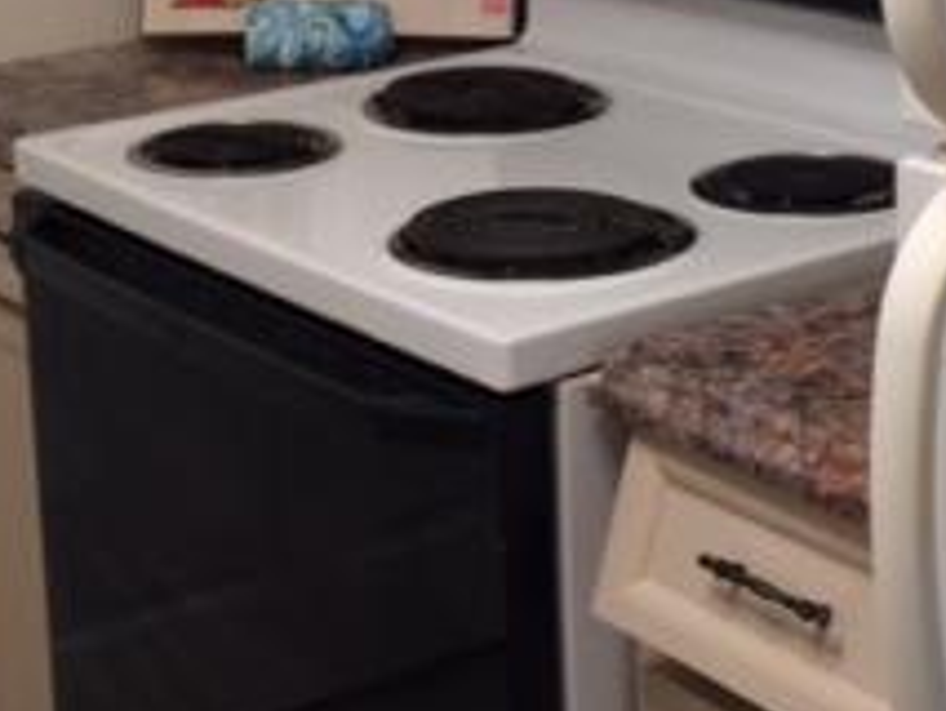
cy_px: 18
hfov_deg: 22.5
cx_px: 435
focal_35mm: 87
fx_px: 2379
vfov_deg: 16.7
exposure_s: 1/30
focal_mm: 4.15
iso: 40
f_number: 2.2
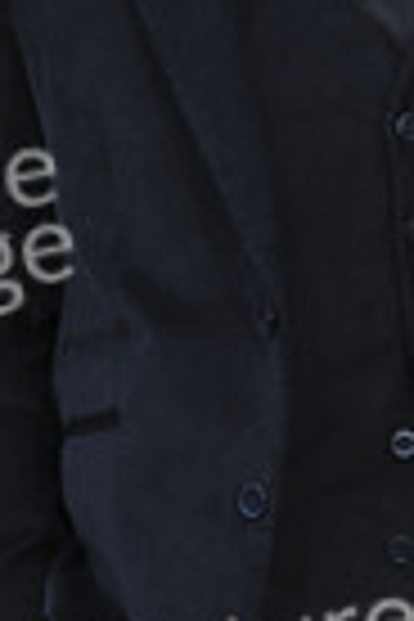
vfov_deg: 8.2
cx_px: 333
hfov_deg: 5.5
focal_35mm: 250
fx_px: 4312
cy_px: 32
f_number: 5.6
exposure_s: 1/320
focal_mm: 86
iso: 1600
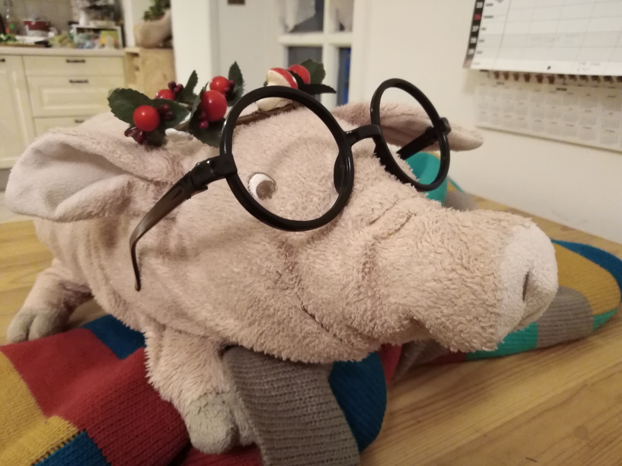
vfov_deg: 53.1
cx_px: 311
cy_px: 233
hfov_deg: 67.3
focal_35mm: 26
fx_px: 467
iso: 1207
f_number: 2.2
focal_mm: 3.46
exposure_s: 1/14.3
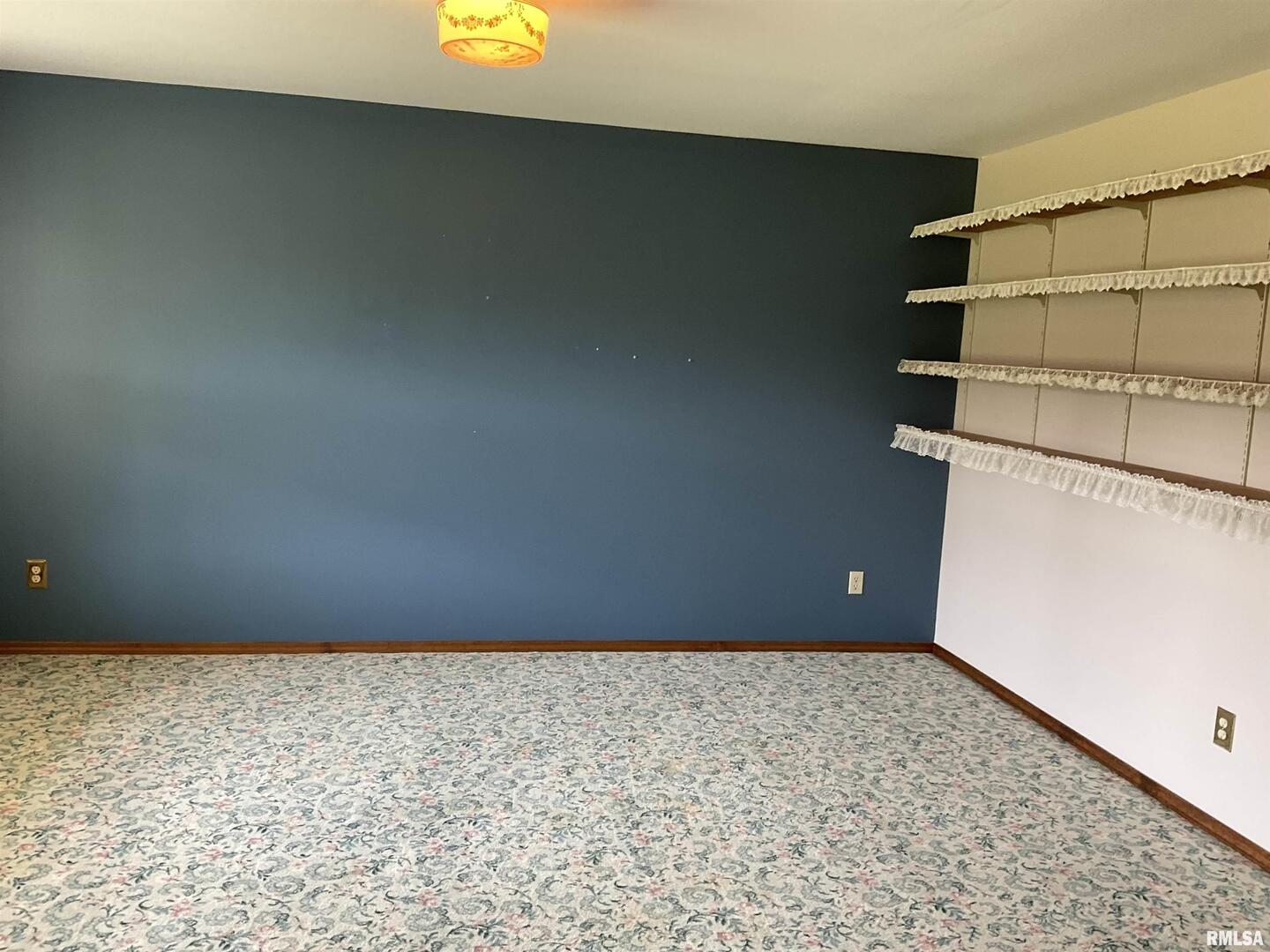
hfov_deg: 61.7
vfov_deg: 48.2
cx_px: 635
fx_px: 1064
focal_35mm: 29
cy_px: 476
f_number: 1.8
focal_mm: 3
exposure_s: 1/60
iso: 50
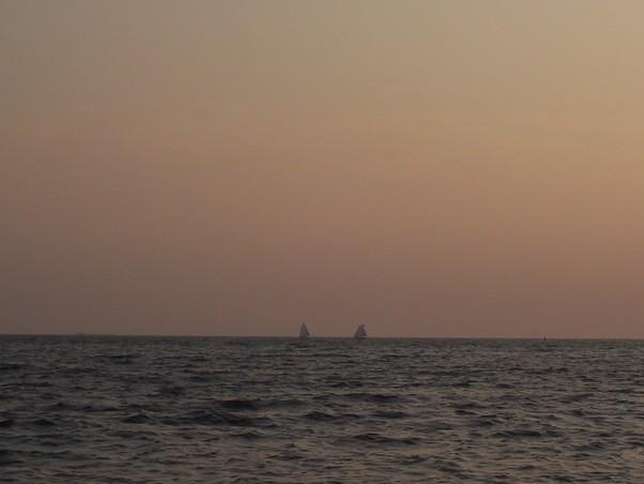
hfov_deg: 16.7
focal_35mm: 118
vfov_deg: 12.6
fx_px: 2196
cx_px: 325
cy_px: 229
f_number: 9.5
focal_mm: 16.8
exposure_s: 1/350
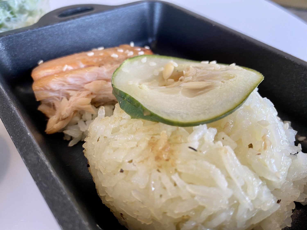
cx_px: 154
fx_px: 231
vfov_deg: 53.1
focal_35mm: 26
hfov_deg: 67.3
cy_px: 115
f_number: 1.8
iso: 80
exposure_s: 1/60
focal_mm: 4.25
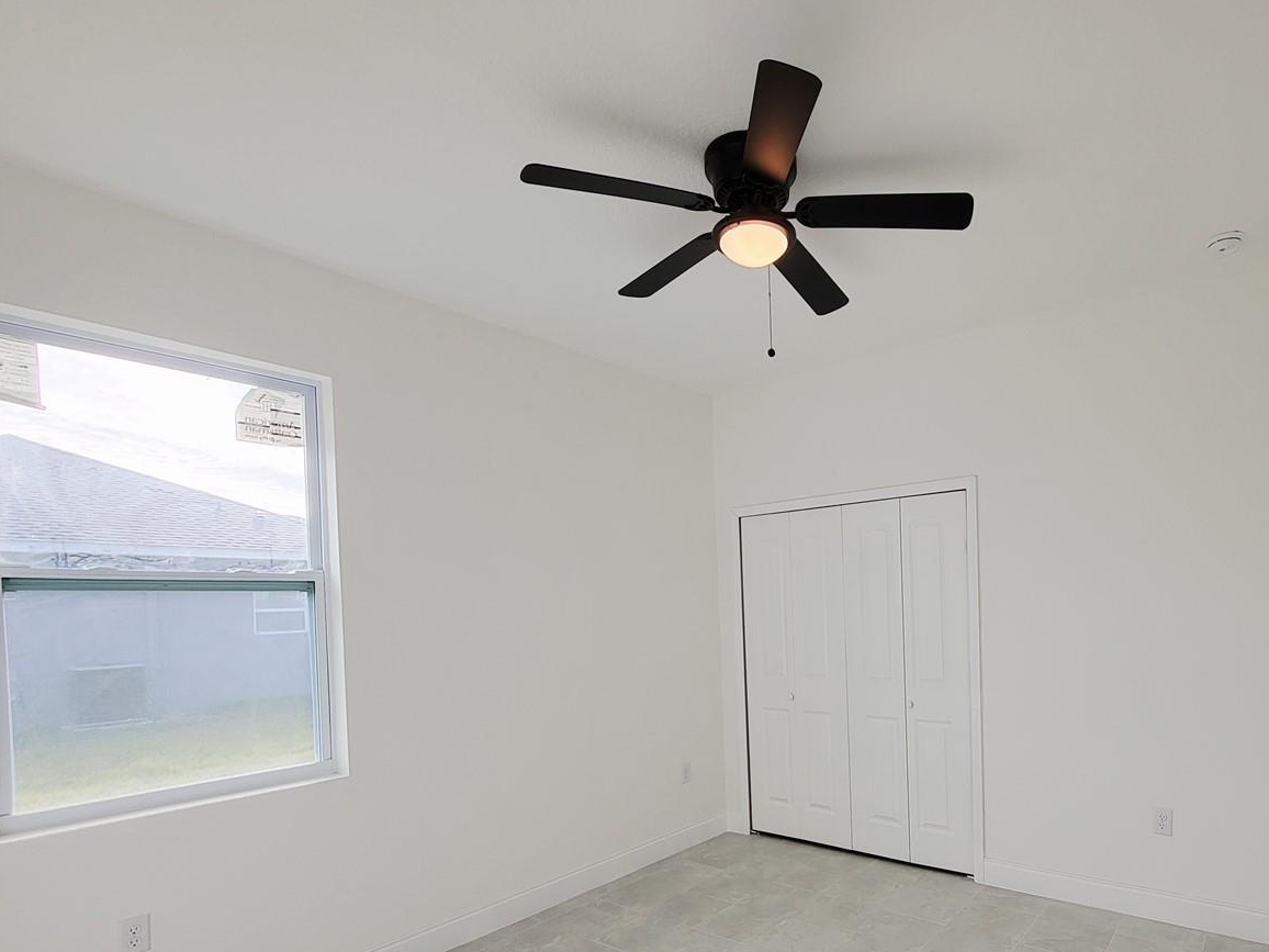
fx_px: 660
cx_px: 822
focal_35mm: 18
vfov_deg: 70.0
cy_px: 617
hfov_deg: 85.4
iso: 32
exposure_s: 1/120
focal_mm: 1.74
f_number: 2.2
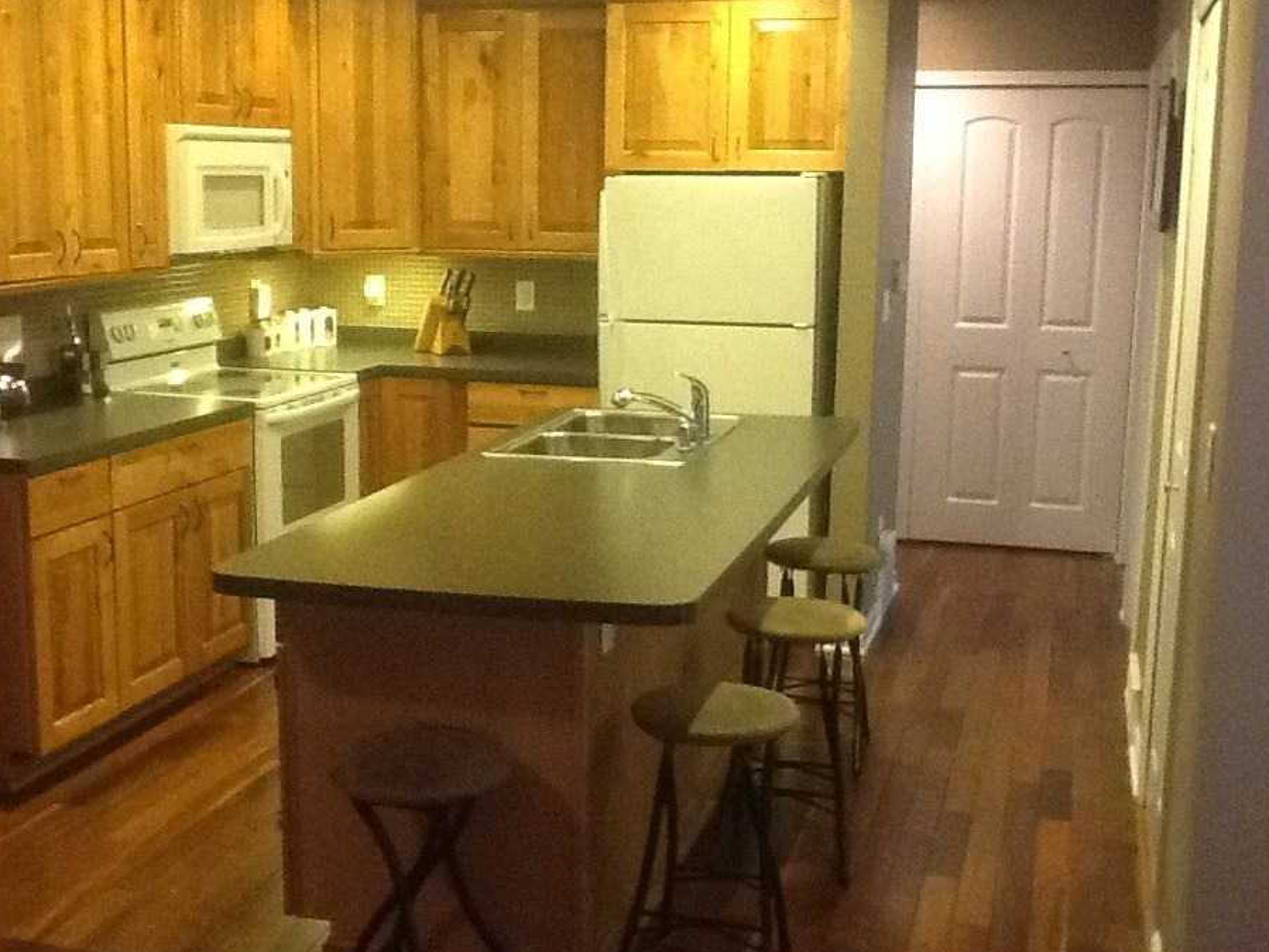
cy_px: 483
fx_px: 1723
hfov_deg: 40.4
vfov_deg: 30.9
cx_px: 597
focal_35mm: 47
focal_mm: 2.03
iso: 400
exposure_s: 1/15
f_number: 2.4
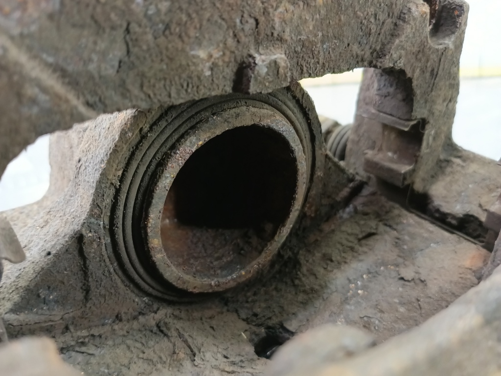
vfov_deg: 51.4
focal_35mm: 27
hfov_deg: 65.3
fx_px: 391
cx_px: 250
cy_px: 188
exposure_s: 1/25
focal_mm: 4.11
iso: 678
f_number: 1.6
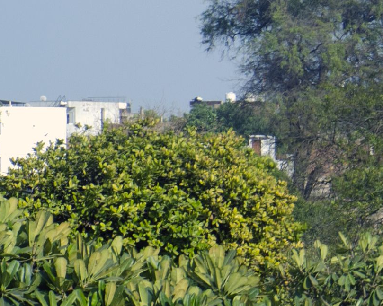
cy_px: 91
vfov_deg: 2.6
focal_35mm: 599
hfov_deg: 3.2
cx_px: 979
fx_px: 6789
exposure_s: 1/250
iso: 100
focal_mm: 70
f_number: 8
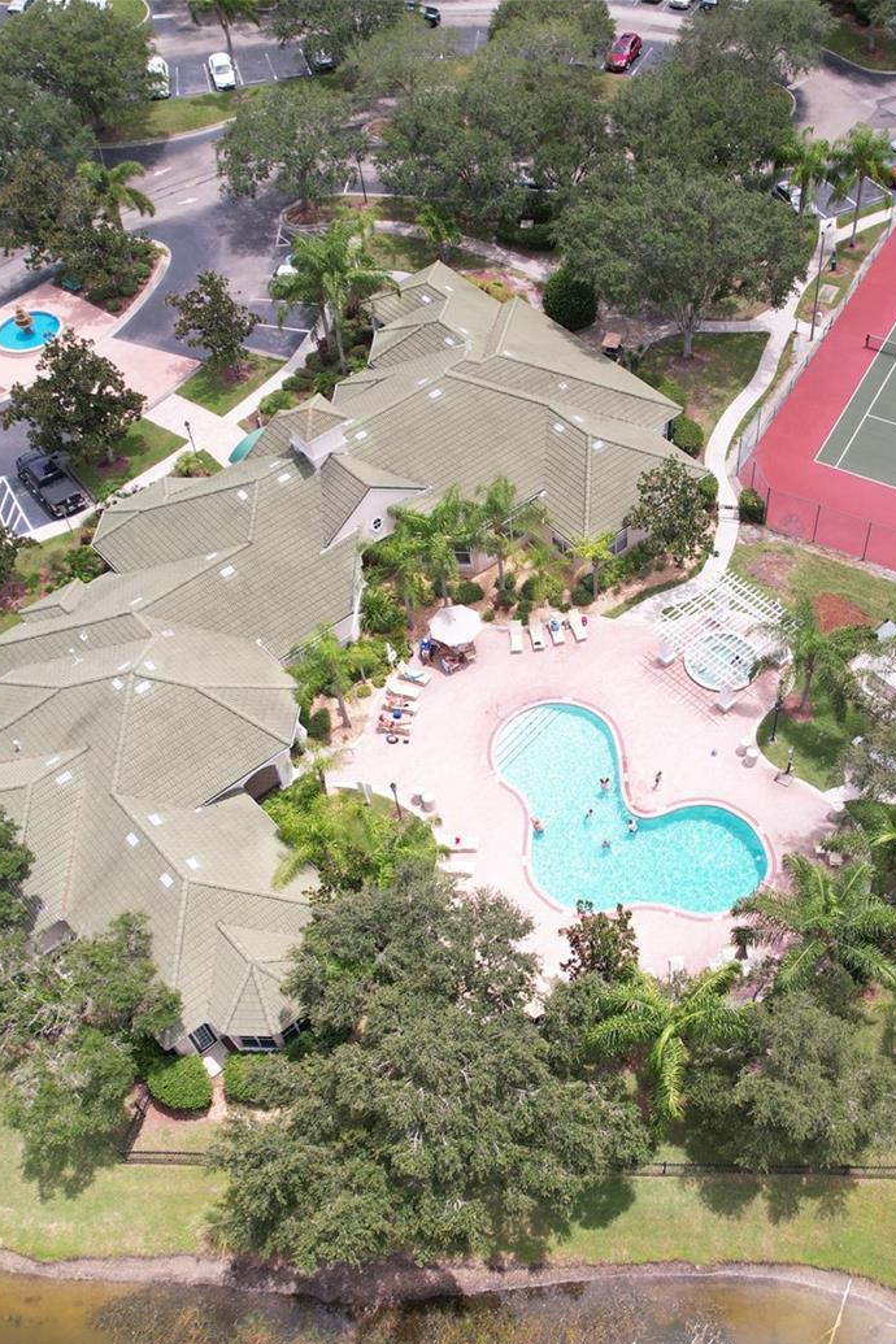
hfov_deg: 38.4
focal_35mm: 34
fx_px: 1269
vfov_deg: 55.8
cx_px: 612
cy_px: 691
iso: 130
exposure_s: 1/50
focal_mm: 8.38
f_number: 2.8
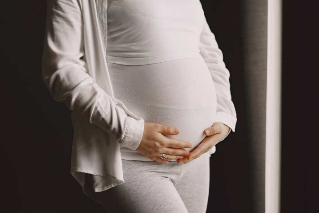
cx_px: 160
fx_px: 753
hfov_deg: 23.9
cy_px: 106
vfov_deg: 16.1
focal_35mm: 85
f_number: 2.8
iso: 320
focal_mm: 85
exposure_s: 1/200
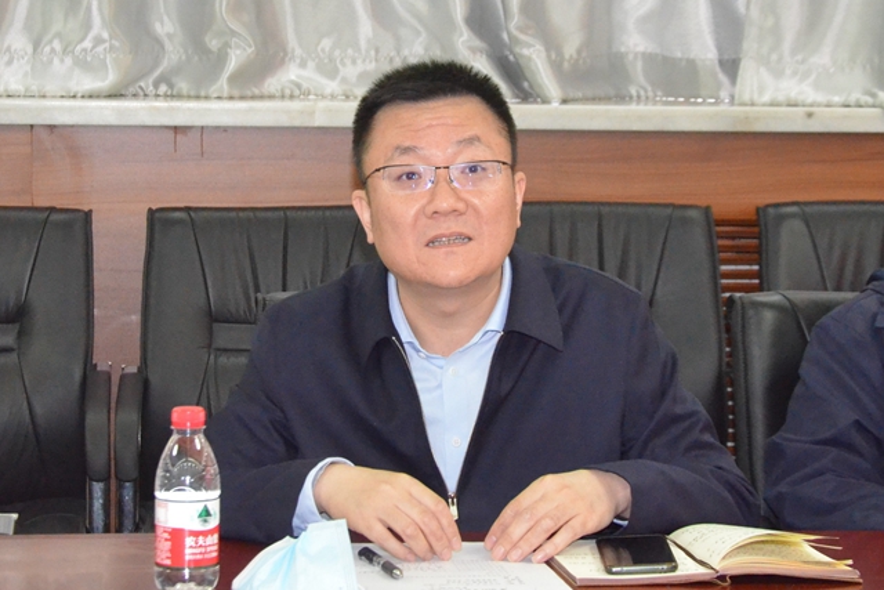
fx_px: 1547
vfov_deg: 21.6
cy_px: 295
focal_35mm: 63
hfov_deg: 31.9
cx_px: 442
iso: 5000
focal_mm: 42
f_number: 8
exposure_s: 1/60
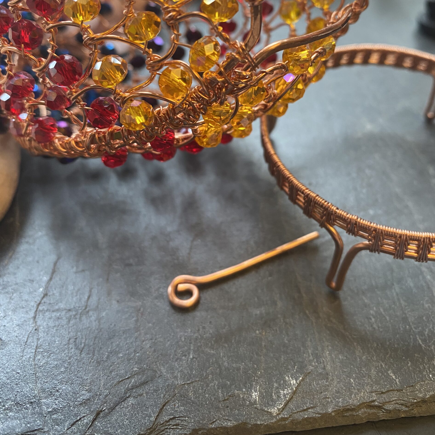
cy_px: 146
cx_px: 221
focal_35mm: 30
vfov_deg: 53.0
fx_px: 427
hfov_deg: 54.0
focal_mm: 4.25
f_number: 1.8
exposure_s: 1/60
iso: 160
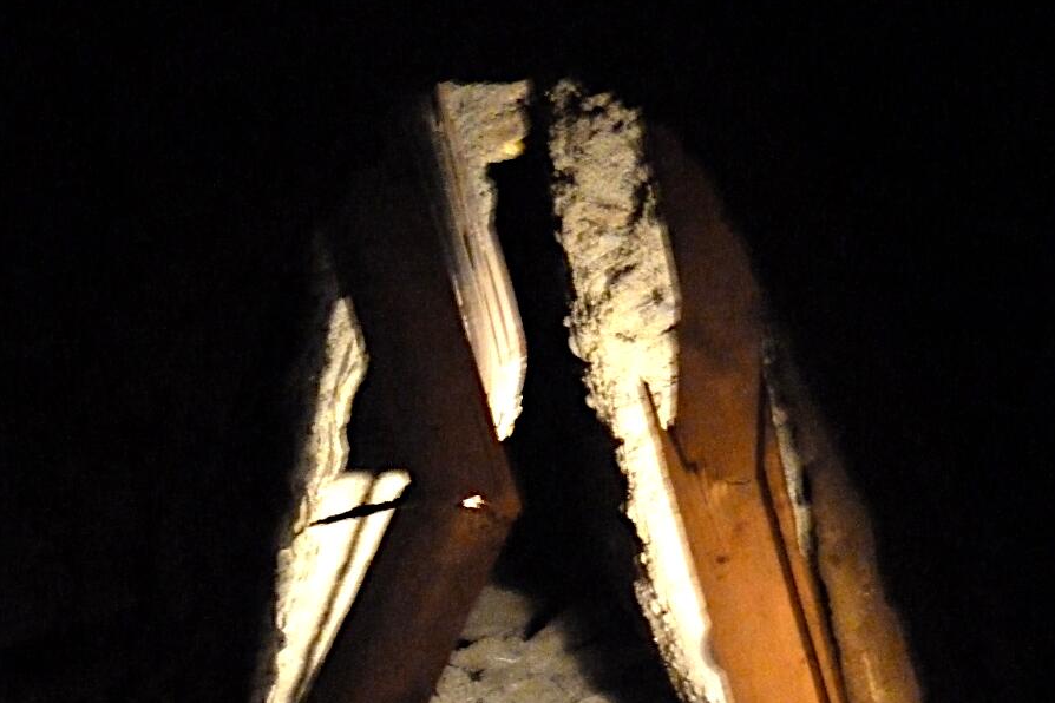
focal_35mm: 155
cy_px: 697
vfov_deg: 8.8
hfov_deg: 13.2
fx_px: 4542
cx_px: 528
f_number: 4.4
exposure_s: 1/8
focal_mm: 18.2
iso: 1000
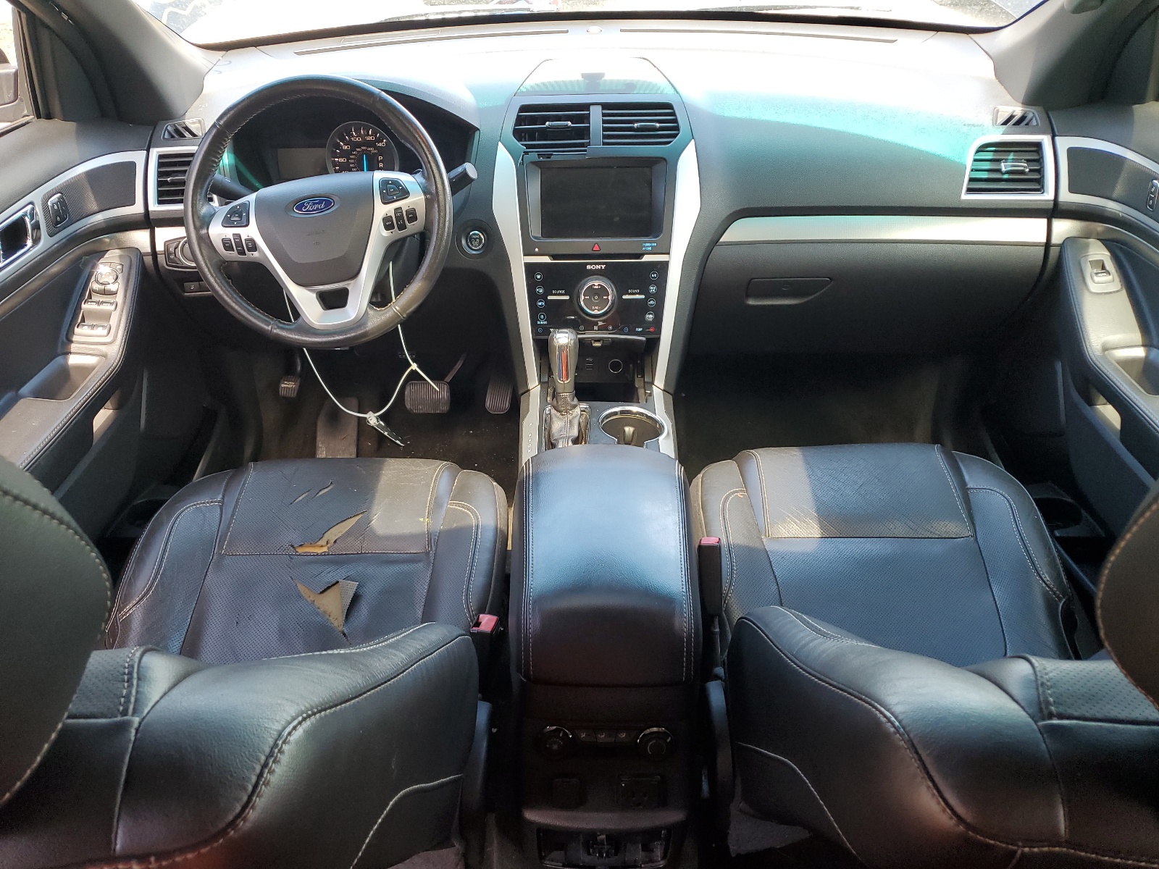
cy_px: 434
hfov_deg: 67.3
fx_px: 871
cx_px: 580
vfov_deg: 53.1
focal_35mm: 26
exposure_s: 1/120
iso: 71
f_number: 1.5
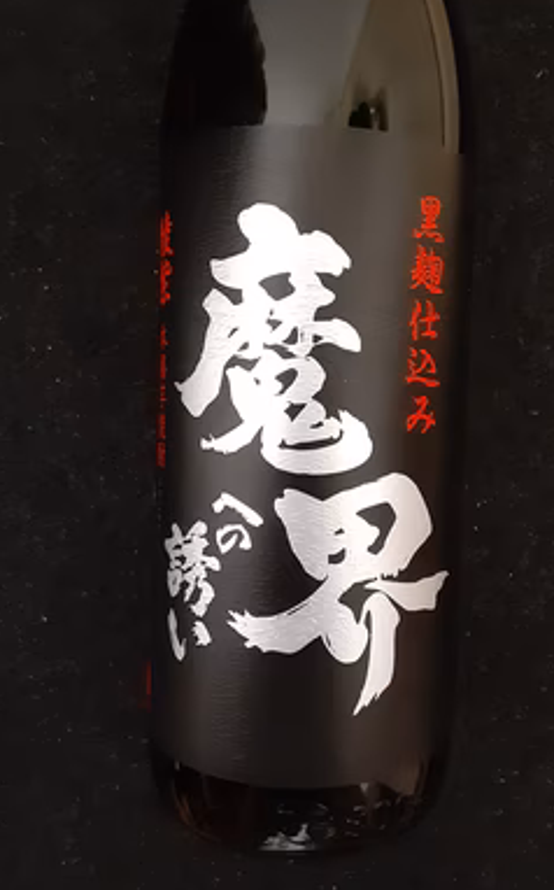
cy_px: 433
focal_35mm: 30
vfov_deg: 62.9
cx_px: 338
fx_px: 726
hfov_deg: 41.5
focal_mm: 2.91
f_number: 1.9
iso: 500
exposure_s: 1/25
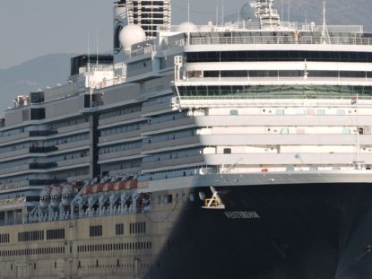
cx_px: 178
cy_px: 143
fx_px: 5801
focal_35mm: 540
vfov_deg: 2.8
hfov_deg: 3.7
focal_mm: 62.4
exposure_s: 1/800
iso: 100
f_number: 4.8
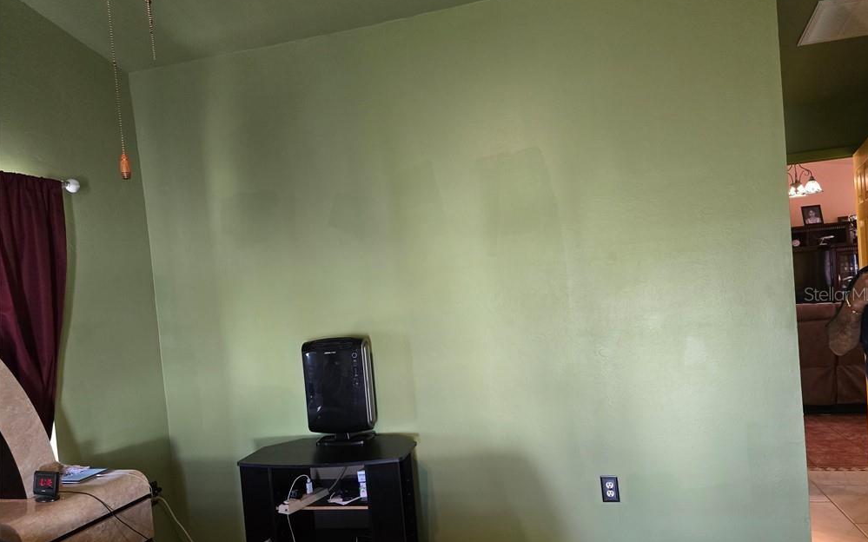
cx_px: 441
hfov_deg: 72.6
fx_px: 591
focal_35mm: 25
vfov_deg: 49.2
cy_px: 294
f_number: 1.7
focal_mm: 6.3
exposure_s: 1/120
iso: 800
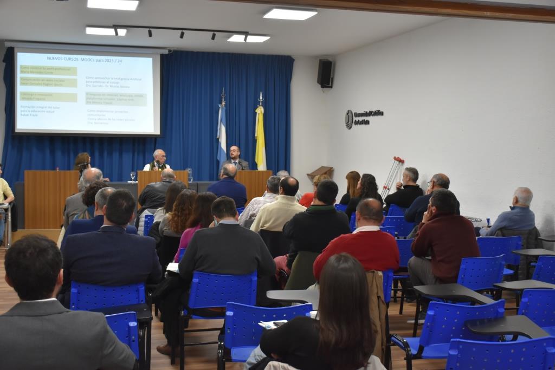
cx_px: 278
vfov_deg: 29.9
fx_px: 694
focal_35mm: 45
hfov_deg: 43.6
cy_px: 185
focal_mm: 30
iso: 1600
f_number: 5.6
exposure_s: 1/125
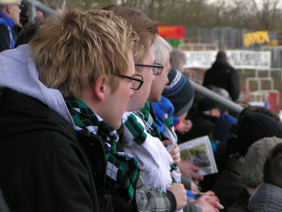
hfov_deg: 12.0
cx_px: 141
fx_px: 1336
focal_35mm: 164
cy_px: 106
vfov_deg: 9.1
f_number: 3.5
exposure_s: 1/200
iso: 50
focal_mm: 25.1
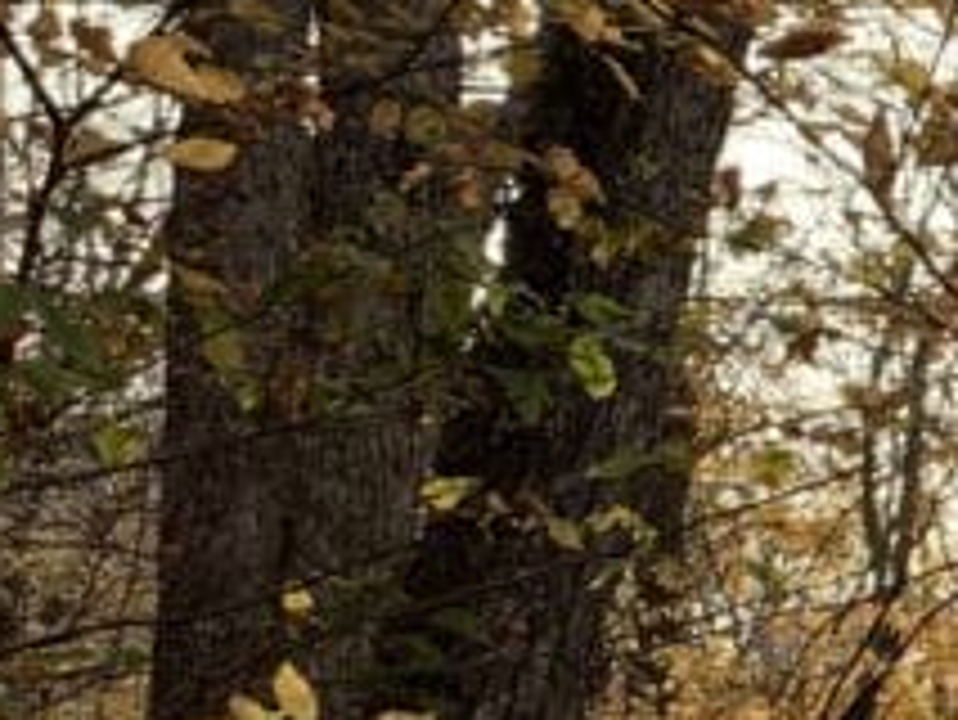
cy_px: 360
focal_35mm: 125
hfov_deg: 13.1
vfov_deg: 11.9
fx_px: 3461
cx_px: 2060
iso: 25
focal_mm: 4.25
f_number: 1.8
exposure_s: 1/415
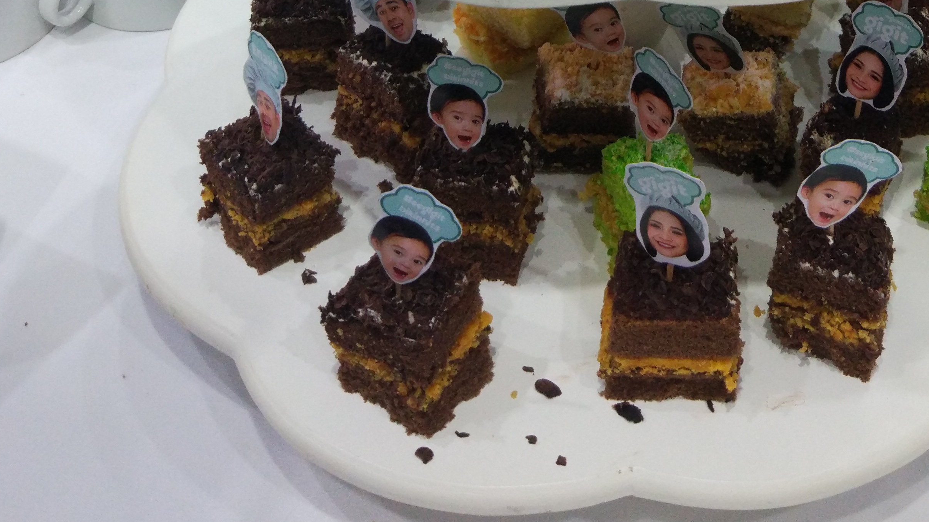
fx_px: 1429
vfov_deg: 18.2
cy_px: -285
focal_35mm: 58
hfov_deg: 35.6
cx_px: 633
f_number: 2
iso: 370
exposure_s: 1/20
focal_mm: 4.26
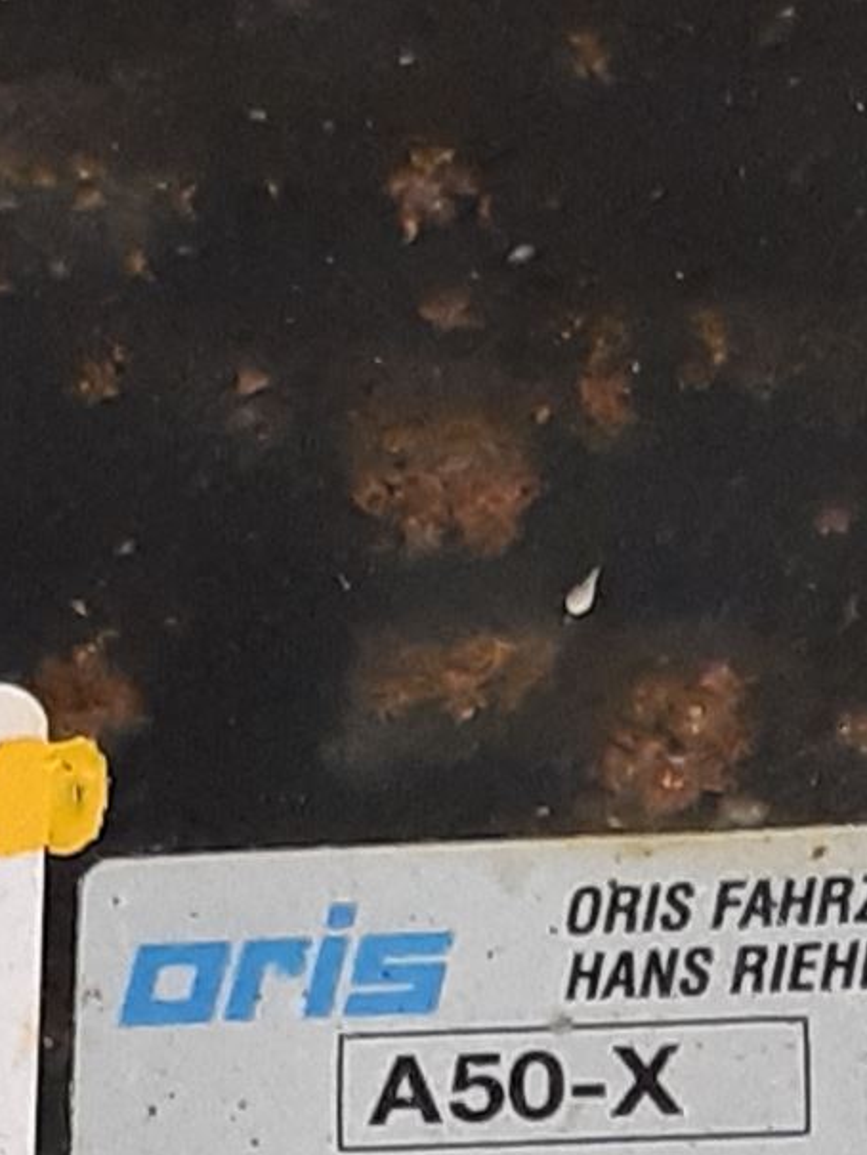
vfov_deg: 22.1
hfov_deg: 16.1
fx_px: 2938
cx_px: -172
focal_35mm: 88
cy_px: 851
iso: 250
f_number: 1.7
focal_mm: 3.93
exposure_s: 1/50
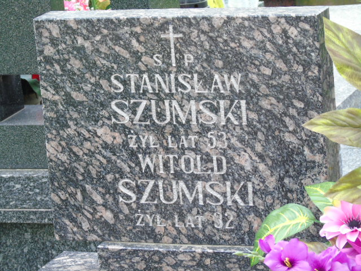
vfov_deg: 9.2
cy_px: 136
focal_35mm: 162
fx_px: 1689
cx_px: 180
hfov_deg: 12.2
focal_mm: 29
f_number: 4.9
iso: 250
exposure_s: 1/125
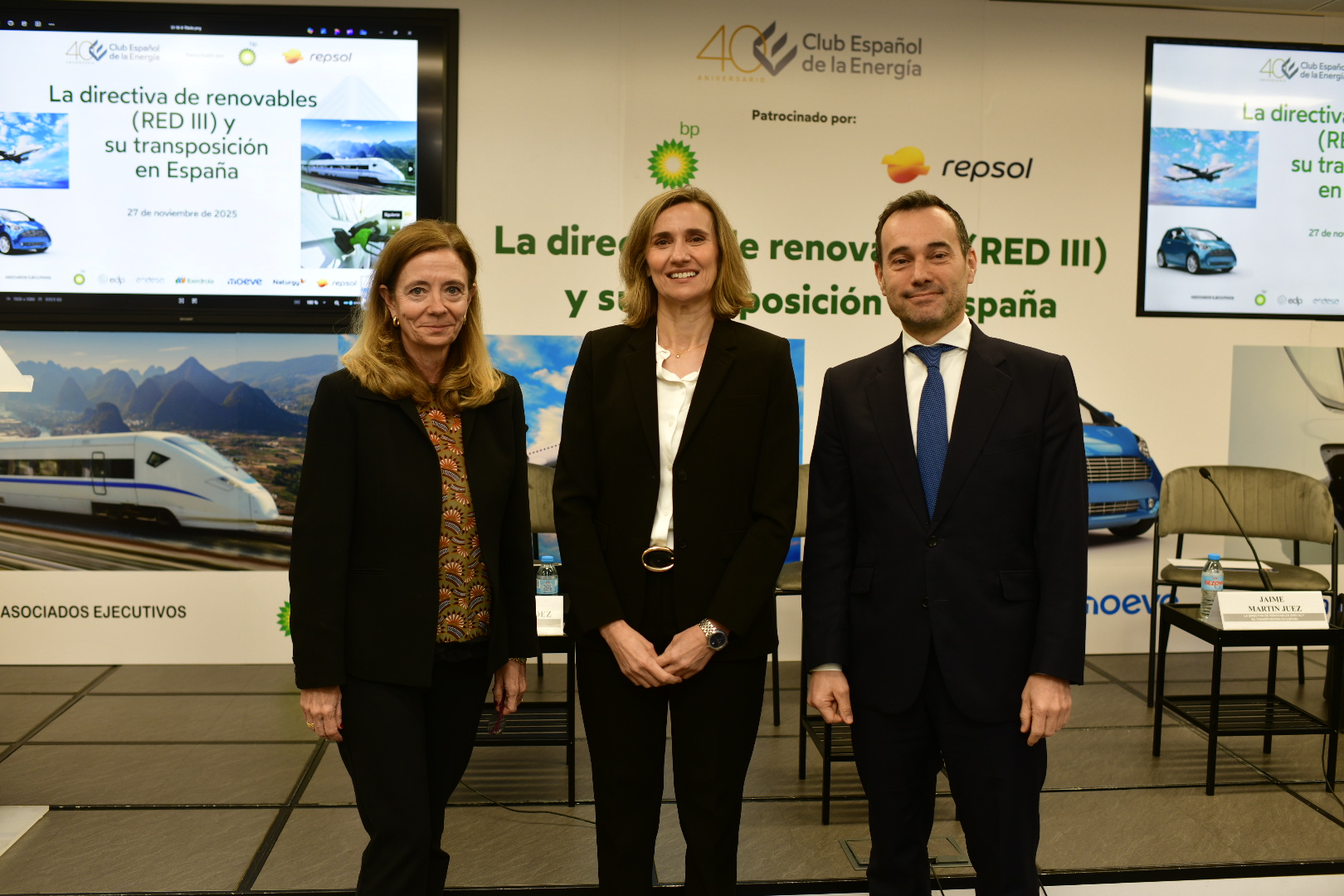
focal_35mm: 35
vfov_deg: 37.9
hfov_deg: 54.4
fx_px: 1307
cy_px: 448
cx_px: 672
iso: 320
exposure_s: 1/100
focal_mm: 35
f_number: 3.5
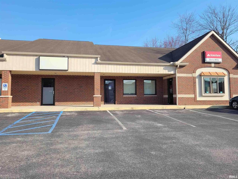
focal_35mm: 26
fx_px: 179
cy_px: 90
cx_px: 119
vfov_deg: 53.1
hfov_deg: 67.3
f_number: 1.8
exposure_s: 1/1399
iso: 40
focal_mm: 5.4
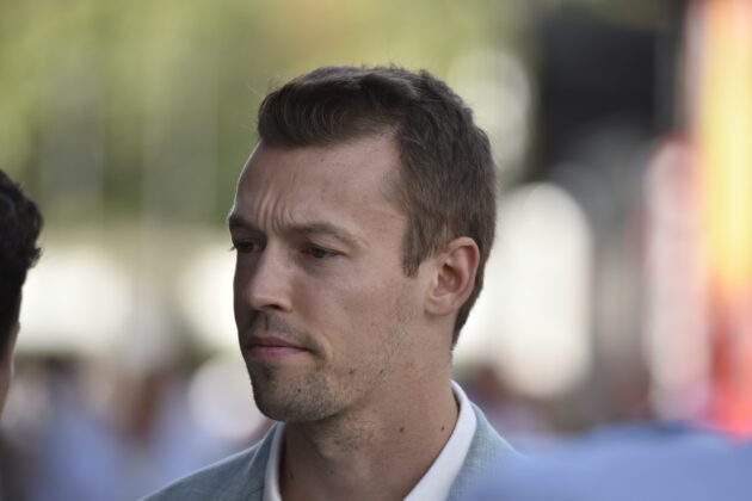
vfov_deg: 4.2
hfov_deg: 6.2
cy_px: 250
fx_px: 6893
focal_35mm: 330
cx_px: 376
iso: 500
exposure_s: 1/800
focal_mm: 330
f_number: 5.6
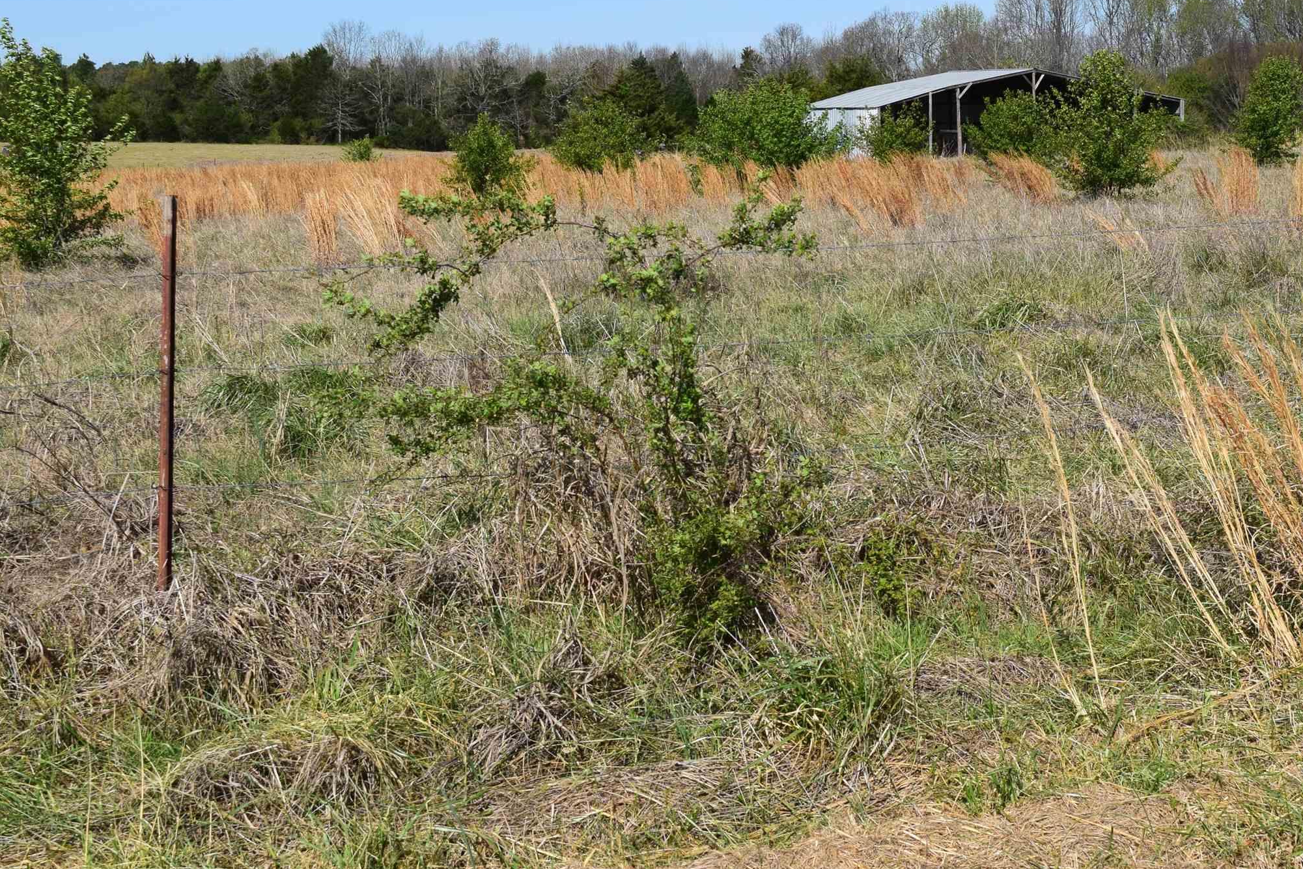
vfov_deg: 20.3
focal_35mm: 67
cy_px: 261
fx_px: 2416
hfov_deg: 30.1
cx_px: 811
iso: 280
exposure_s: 1/500
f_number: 11
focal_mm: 29
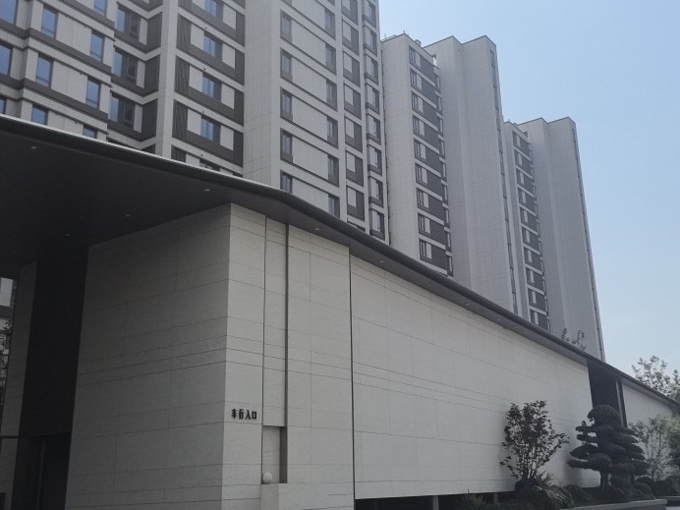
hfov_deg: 47.6
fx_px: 766
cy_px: 253
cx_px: 411
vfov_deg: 36.8
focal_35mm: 39
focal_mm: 5.75
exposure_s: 1/3831
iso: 50
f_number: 2
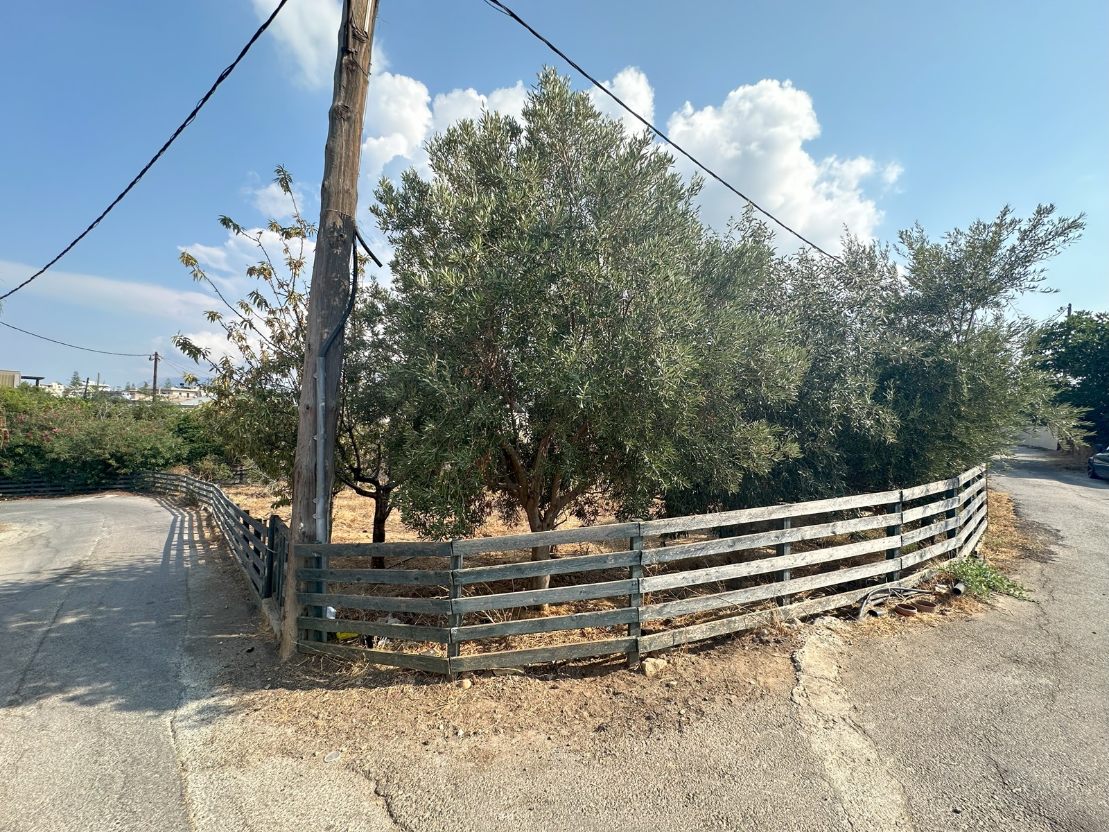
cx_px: 554
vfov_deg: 85.7
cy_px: 416
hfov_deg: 102.1
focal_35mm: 14
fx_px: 449
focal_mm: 2.22
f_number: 2.2
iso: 40
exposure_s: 1/596
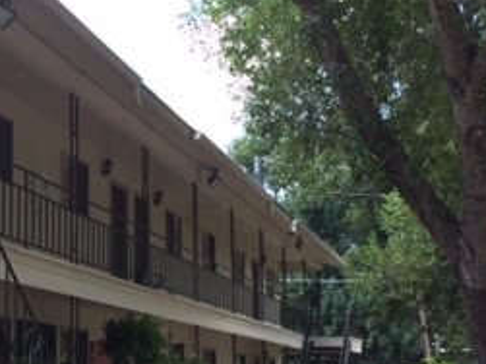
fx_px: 1038
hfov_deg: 25.5
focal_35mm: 74
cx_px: 45
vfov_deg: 19.5
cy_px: 325
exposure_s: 1/631
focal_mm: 4.15
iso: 32
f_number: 2.2
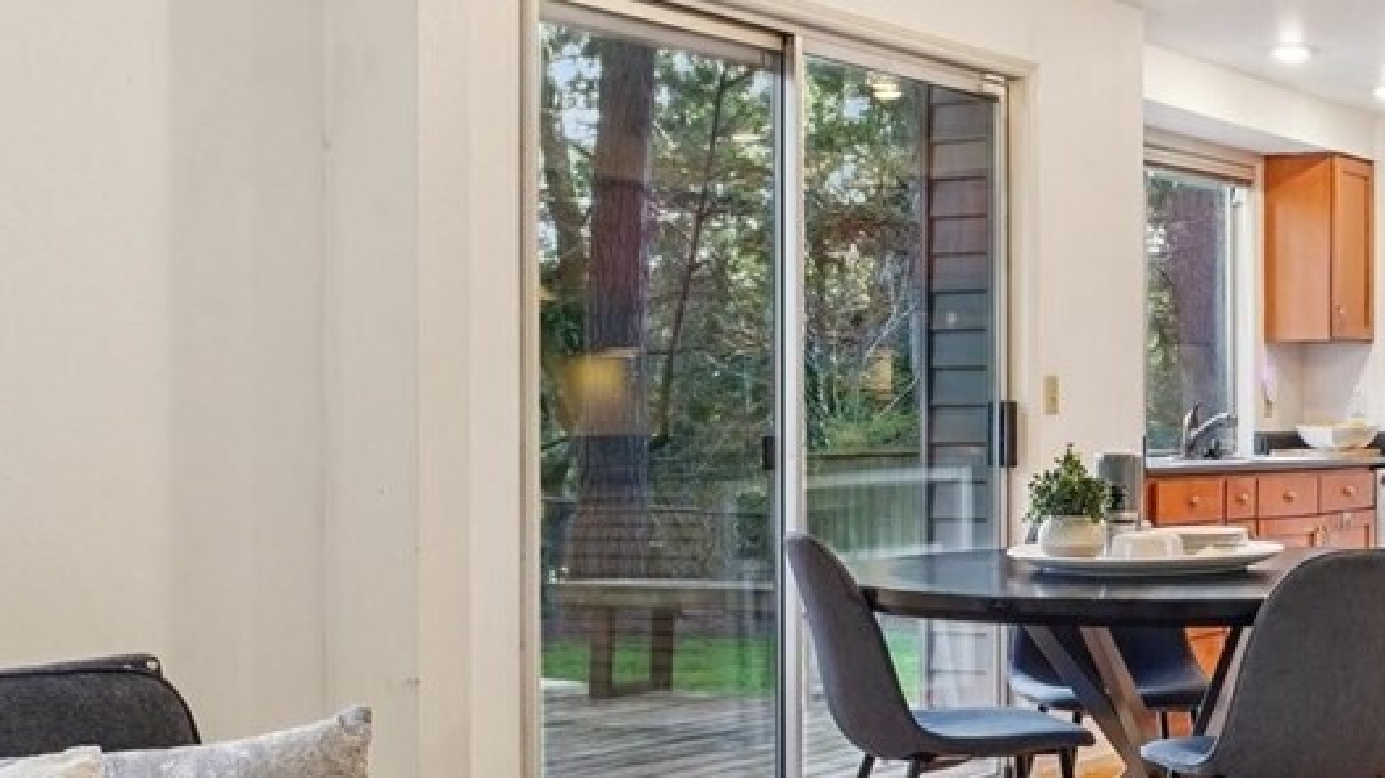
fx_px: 1982
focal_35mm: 54
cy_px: 498
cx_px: 1365
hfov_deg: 35.1
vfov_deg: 22.1
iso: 1600
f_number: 8
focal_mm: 16
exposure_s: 1/20
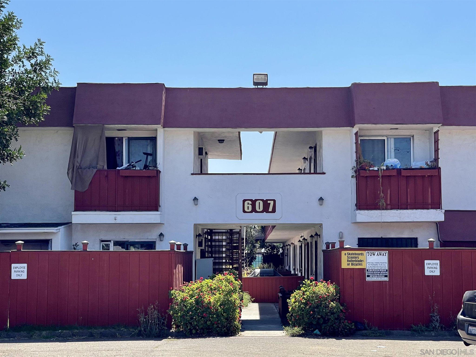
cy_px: 178
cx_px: 238
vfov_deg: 22.9
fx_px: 880
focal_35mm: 64
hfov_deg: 30.3
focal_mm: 7.5
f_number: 2.2
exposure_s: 1/1233
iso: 20
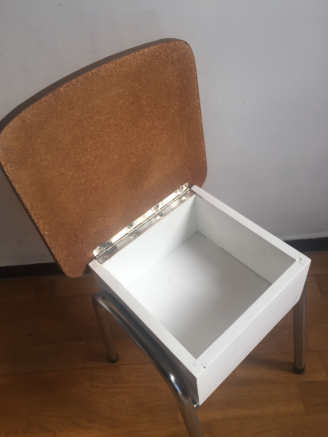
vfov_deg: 61.7
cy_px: 218
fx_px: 366
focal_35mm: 29
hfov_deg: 48.2
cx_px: 164
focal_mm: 4.15
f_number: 2.2
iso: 40
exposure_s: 1/100
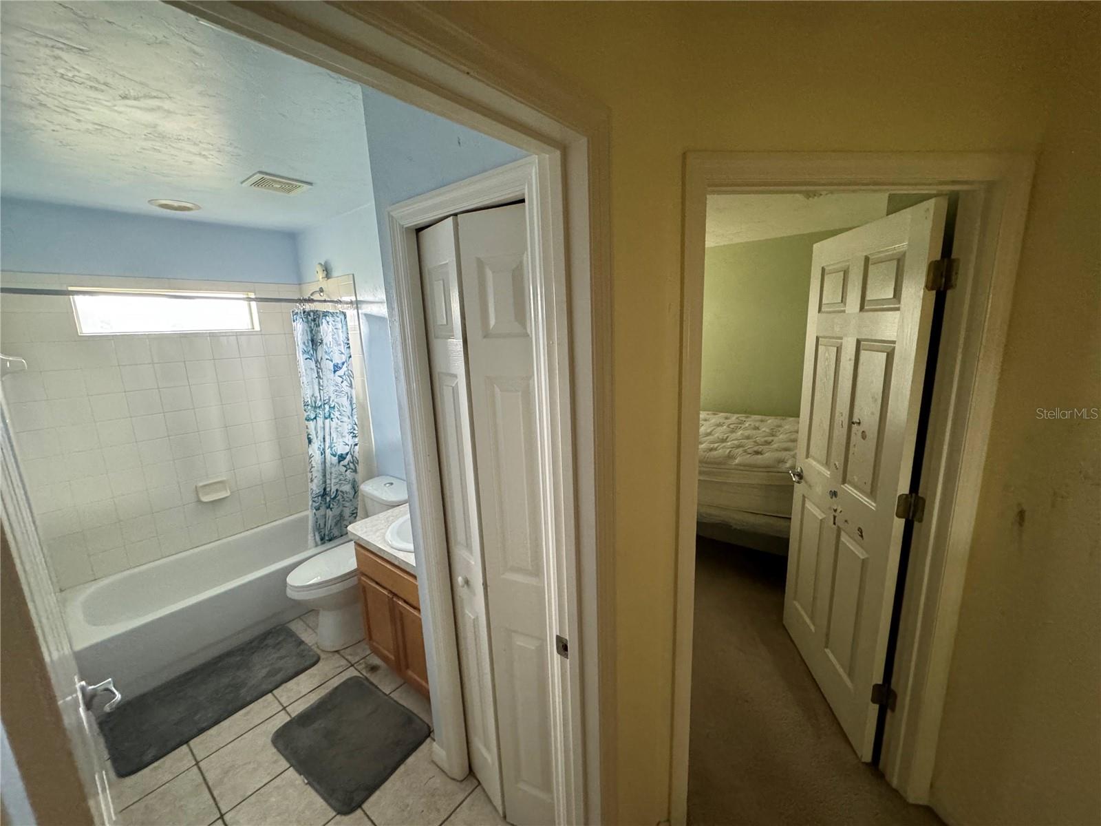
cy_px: 413
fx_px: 445
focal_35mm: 14
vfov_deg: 85.7
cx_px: 550
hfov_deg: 102.1
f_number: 2.2
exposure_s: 1/60
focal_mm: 2.22
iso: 640
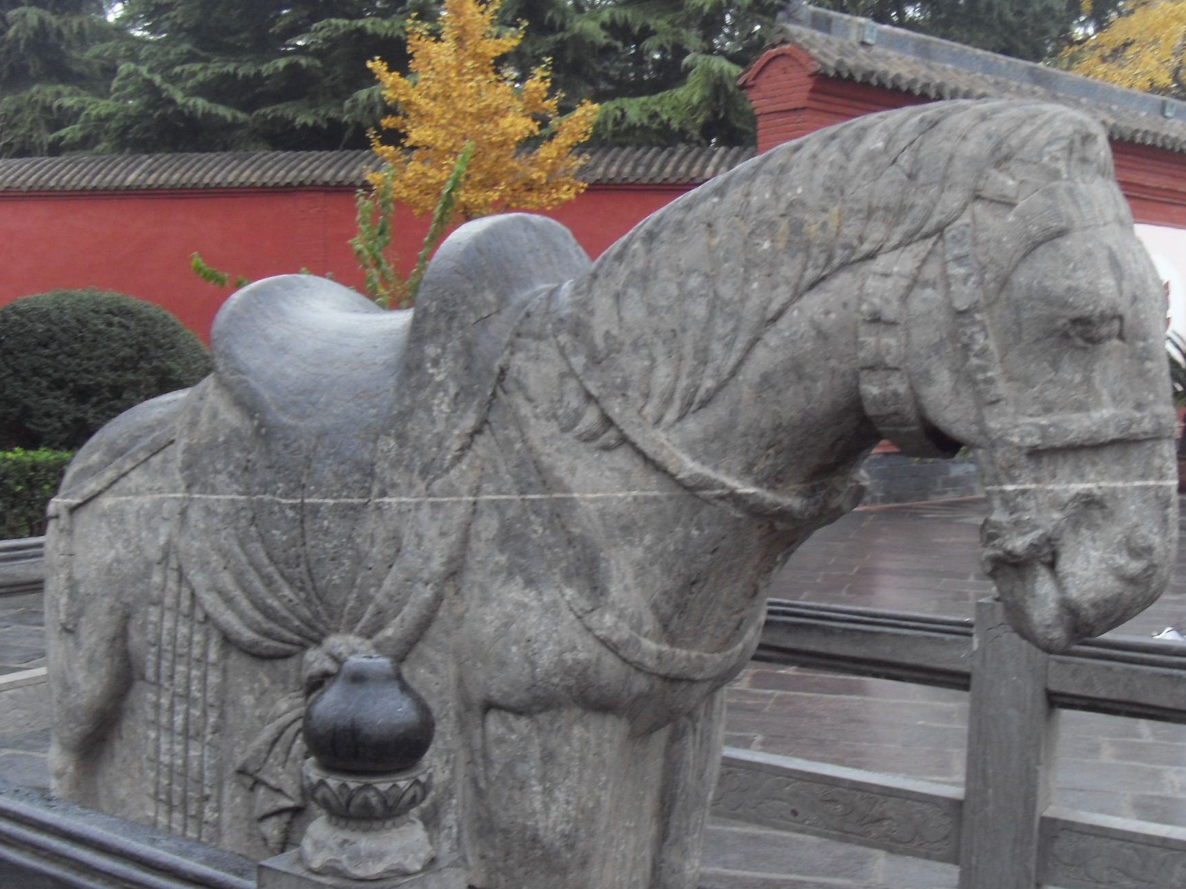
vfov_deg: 31.5
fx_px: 1576
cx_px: 614
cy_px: 487
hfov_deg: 41.2
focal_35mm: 46
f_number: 3.5
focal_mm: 6.6
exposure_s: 1/30
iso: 200
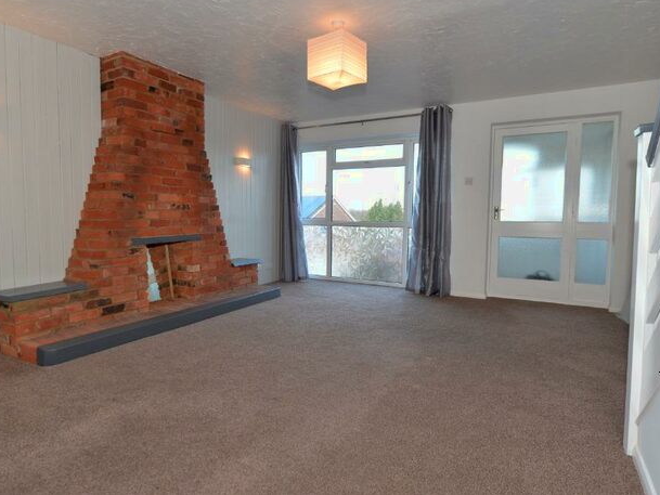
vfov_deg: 63.5
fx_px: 400
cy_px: 244
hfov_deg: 78.9
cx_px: 314
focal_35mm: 21
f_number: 4.5
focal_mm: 19
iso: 200
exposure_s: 1/80
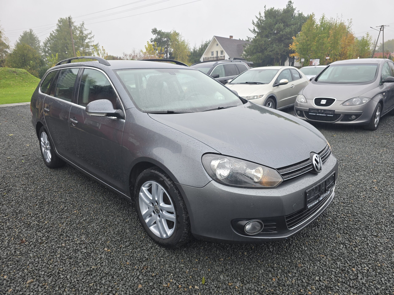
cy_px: 148
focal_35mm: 23
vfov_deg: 58.9
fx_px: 262
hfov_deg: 73.9
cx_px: 197
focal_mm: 6.3
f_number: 1.7
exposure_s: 1/180
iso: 25
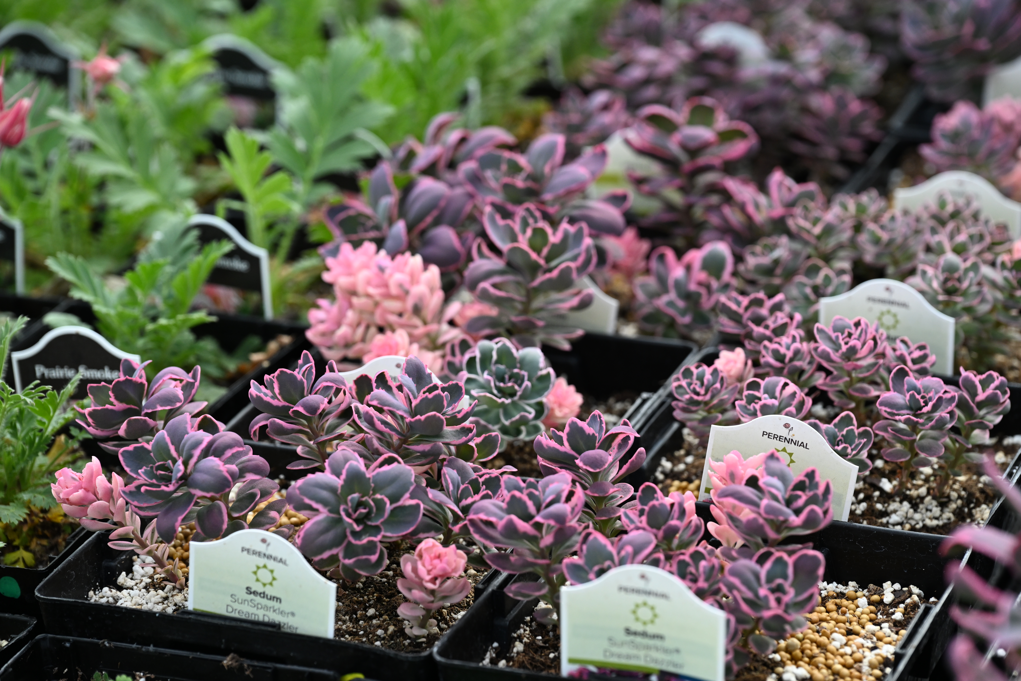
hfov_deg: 17.1
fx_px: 3403
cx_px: 510
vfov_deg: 11.4
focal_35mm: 120
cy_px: 340
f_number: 6.3
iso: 800
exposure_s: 1/640
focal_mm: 120
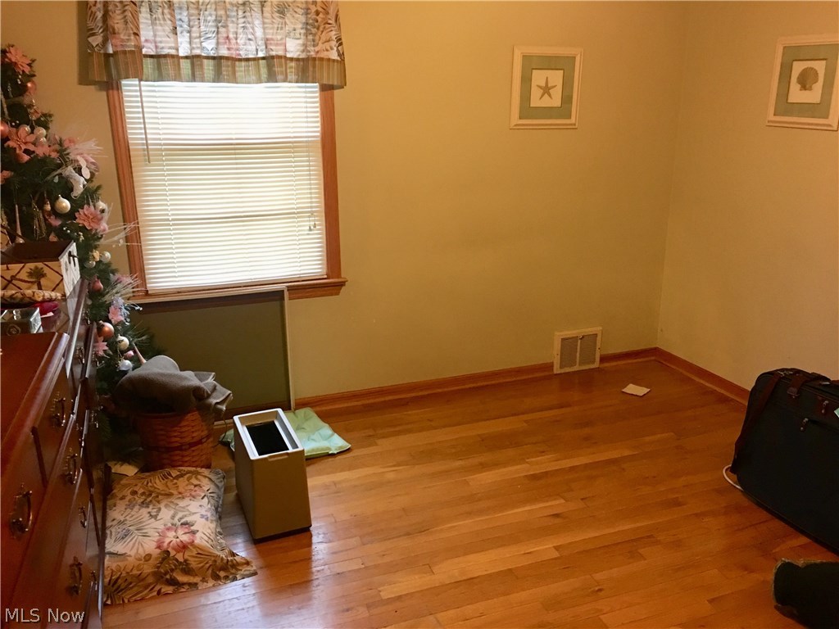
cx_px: 420
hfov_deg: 61.7
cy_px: 314
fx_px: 703
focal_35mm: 29
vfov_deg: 48.2
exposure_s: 1/10
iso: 80
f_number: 2.2
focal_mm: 4.15
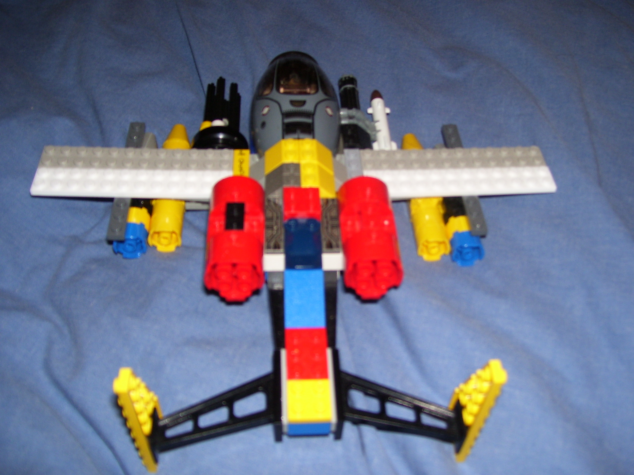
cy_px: 238
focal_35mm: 37
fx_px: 678
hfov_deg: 50.1
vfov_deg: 38.7
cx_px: 317
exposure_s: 1/60
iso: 80
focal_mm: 6
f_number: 2.7
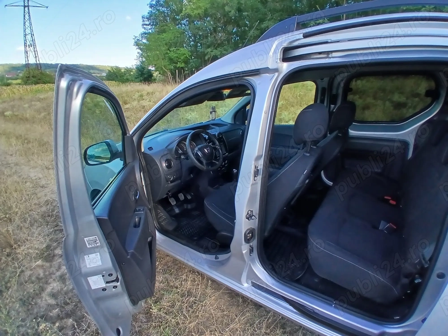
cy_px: 168
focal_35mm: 17
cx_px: 224
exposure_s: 1/193
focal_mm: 1.4
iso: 50
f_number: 2.2
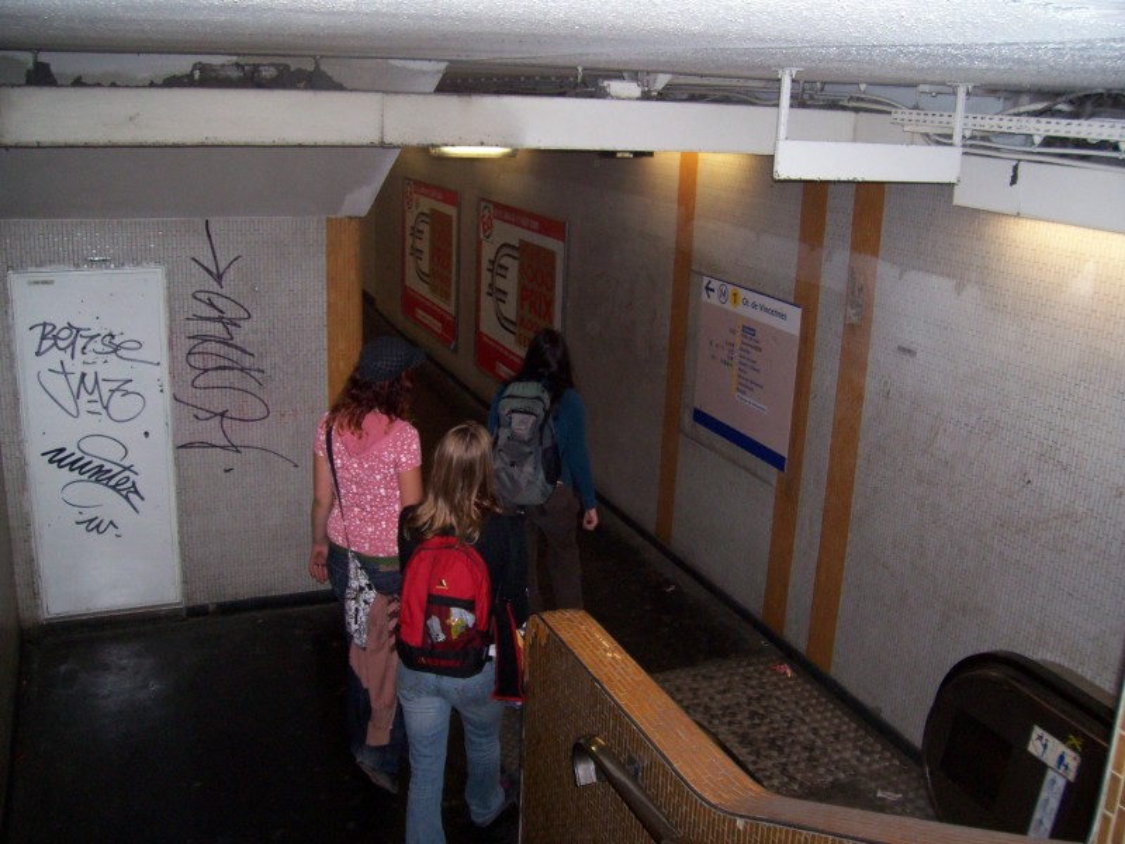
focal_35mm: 34
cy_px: 422
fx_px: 1105
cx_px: 562
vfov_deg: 41.8
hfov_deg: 54.0
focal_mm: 5.6
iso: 140
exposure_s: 1/112
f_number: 2.7
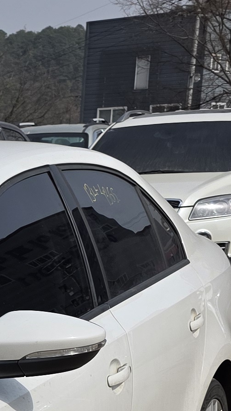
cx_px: -397
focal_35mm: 112
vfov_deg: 18.3
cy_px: 475
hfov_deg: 9.2
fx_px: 1220
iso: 64
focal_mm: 6.3
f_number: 1.7
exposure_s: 1/7944
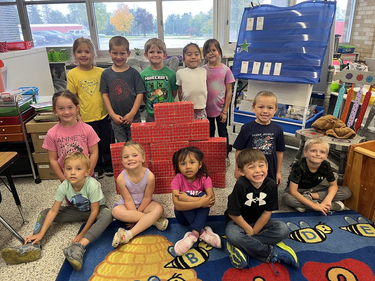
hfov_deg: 67.3
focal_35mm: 26
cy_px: 140
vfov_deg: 53.1
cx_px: 188
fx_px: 282
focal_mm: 5.1
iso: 80
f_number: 1.6
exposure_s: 1/60
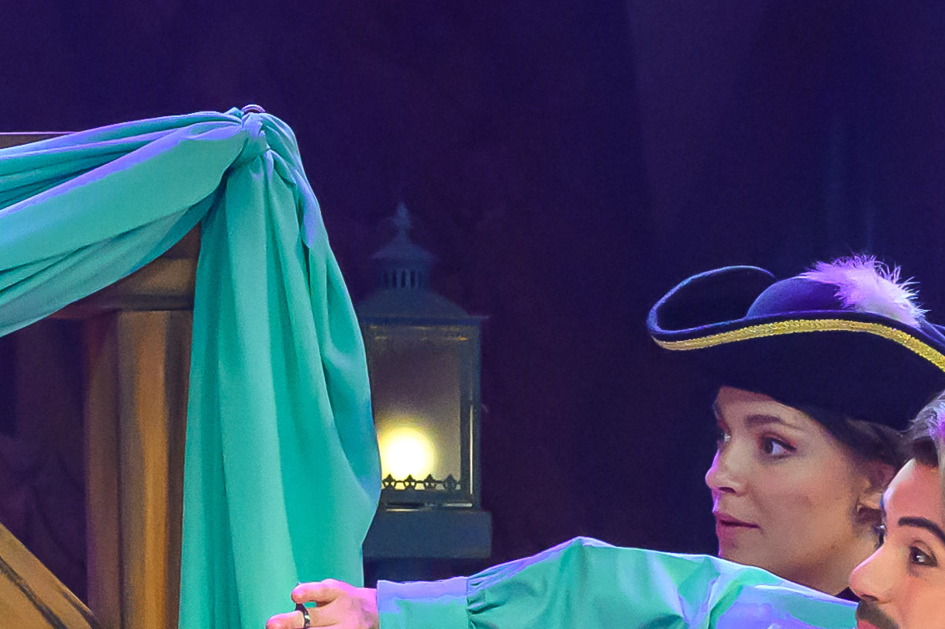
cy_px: 581
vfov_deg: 2.5
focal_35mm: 548
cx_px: -182
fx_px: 14380
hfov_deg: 3.8
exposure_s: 1/400
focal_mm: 82
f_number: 7.1
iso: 2500
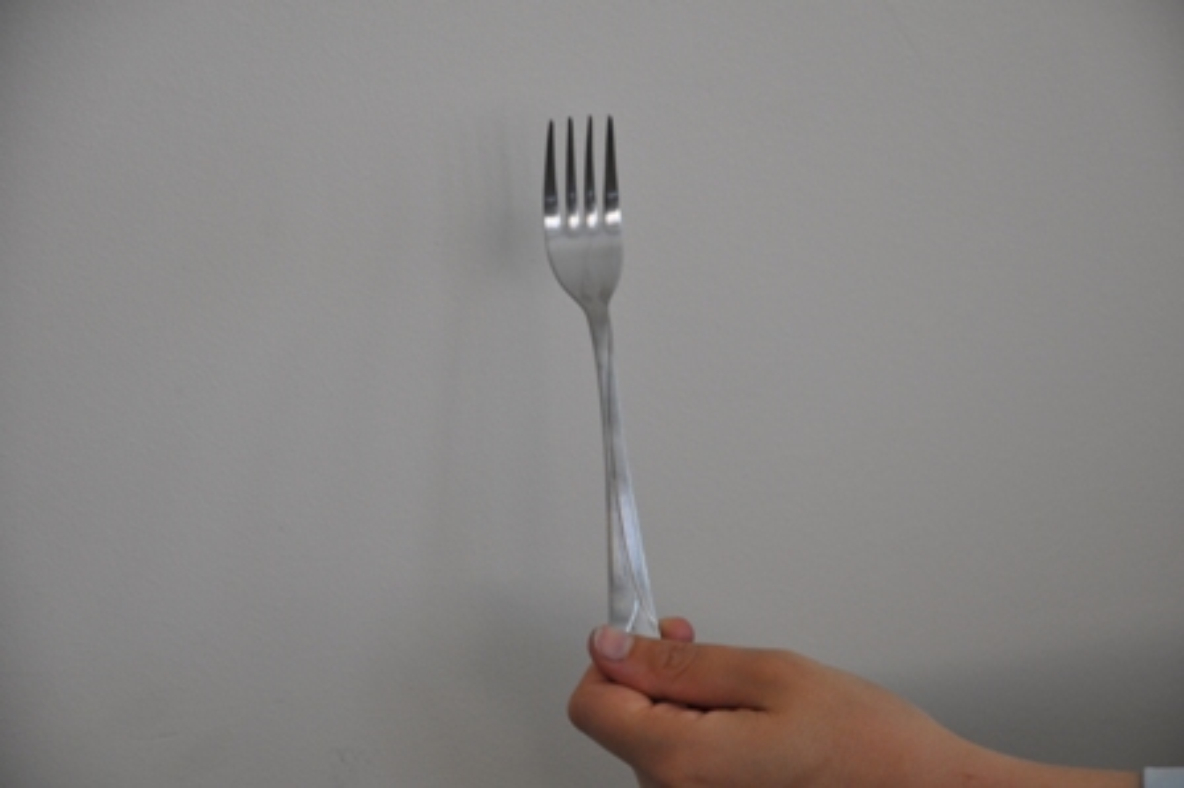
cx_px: 592
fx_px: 5176
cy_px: 394
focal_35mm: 158
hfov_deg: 13.0
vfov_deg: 8.7
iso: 640
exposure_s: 1/50
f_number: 5.6
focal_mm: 105
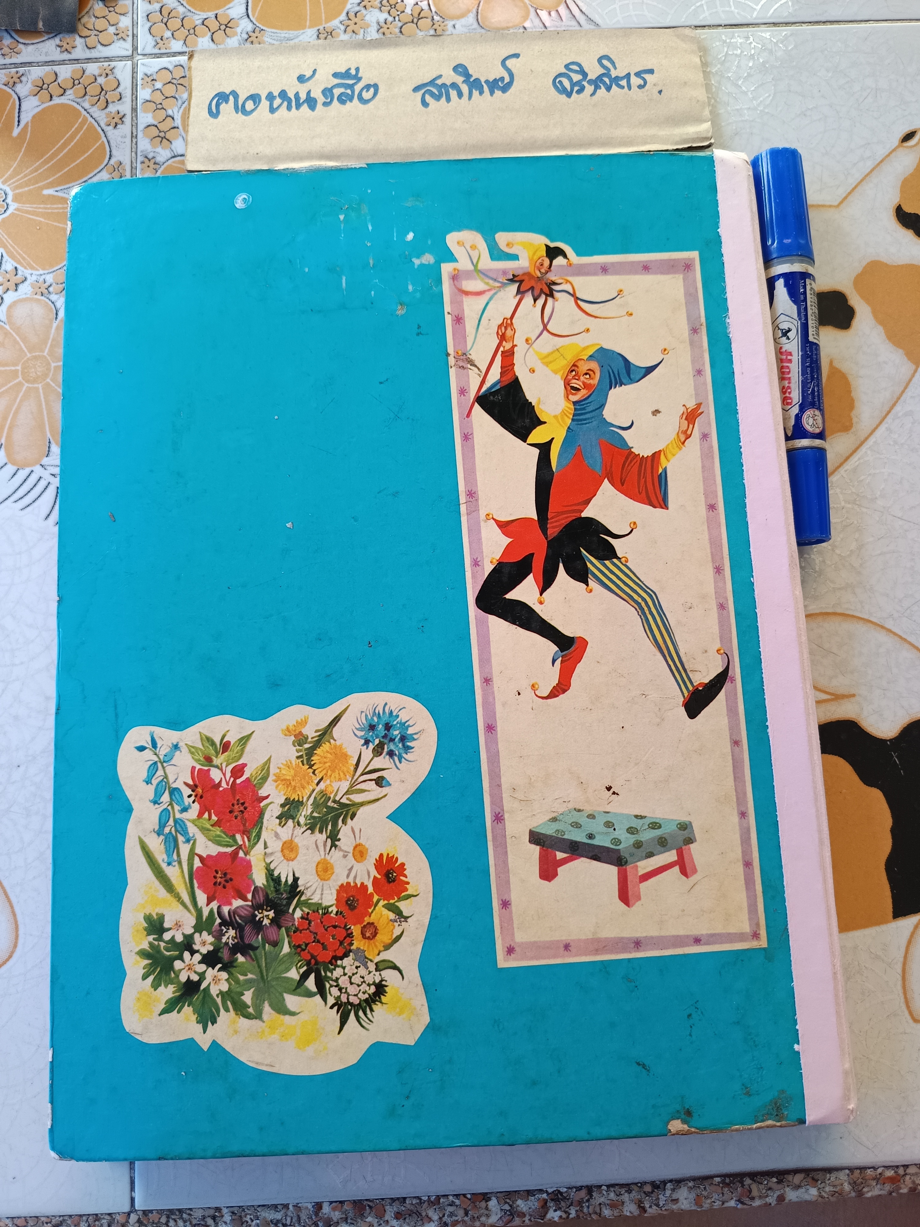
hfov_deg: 56.8
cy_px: 614
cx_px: 460
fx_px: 850
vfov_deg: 71.6
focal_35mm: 24
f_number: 1.7
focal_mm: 5.31
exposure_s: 1/50
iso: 305
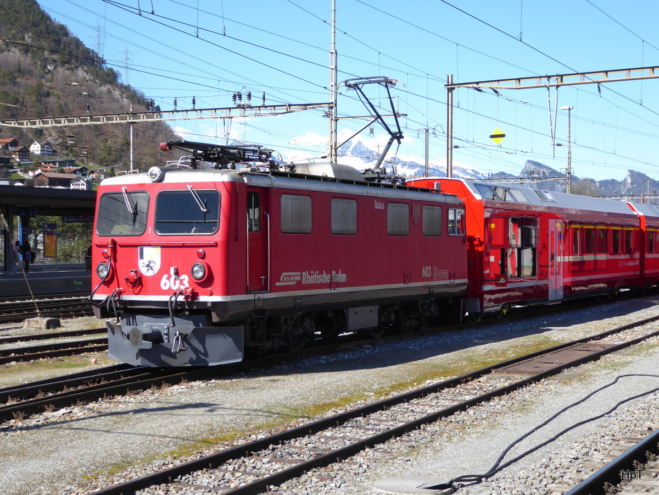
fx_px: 1237
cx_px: 330
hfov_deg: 29.8
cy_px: 248
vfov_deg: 22.6
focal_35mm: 65
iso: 80
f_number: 4.3
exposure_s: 1/320
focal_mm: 10.9
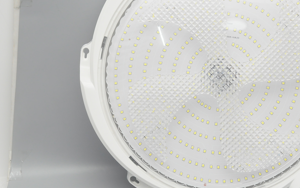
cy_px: 74
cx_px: 222
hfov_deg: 17.0
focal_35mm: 122
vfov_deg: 10.7
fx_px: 997
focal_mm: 50
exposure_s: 1/100
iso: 1000
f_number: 8
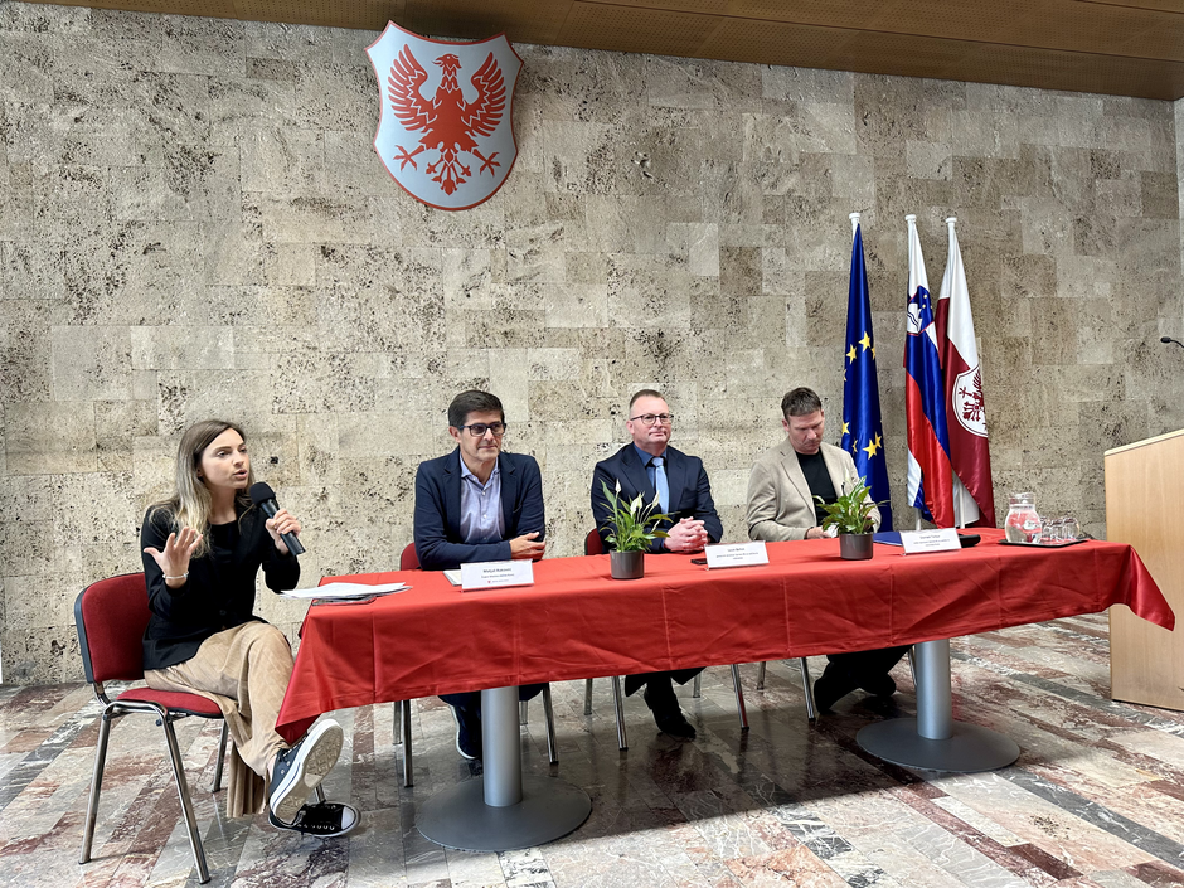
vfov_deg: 56.8
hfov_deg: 71.6
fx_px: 821
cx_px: 592
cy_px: 444
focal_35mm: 24
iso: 200
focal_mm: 6.86
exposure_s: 1/100
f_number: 1.78
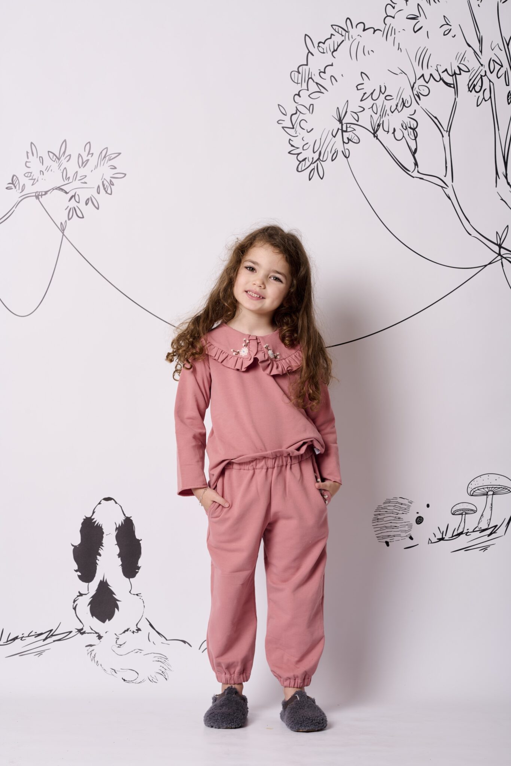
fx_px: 1810
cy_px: 383
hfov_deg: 16.1
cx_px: 256
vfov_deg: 23.9
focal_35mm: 85
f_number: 9
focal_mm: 85
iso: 64
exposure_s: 1/160
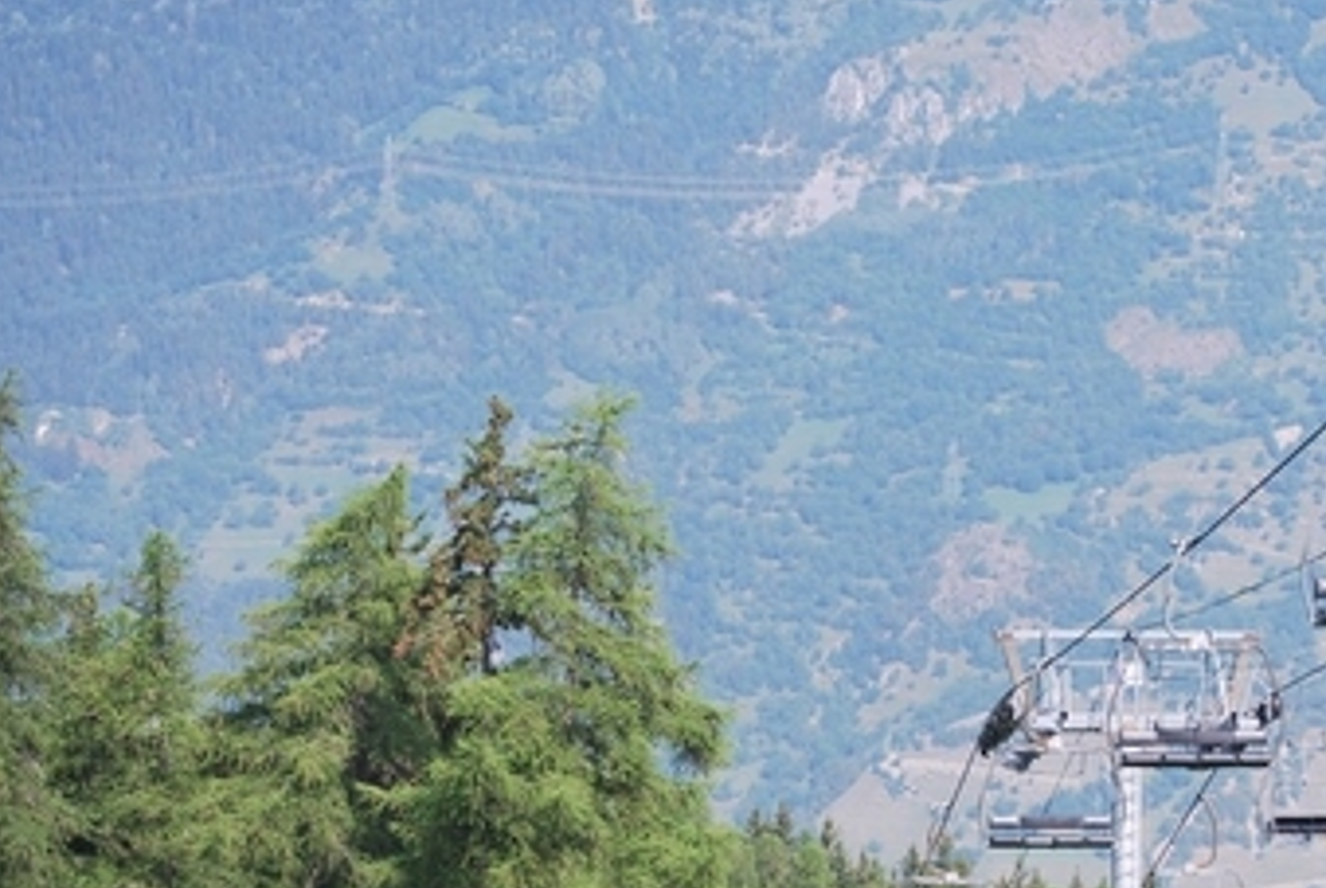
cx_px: 1021
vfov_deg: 9.4
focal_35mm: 146
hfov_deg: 14.0
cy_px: 722
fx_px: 5380
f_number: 7.1
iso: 100
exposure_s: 1/200
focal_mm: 55
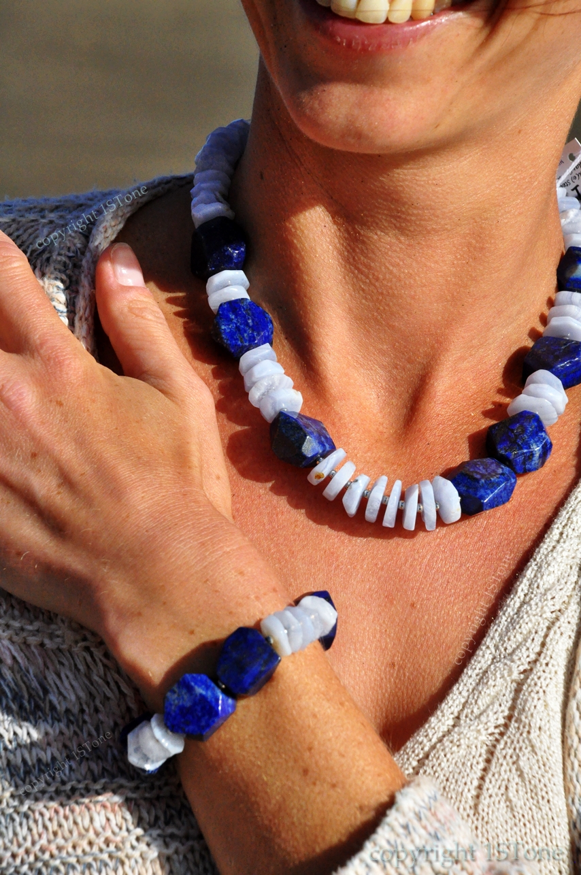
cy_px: 438
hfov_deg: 6.8
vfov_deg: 10.2
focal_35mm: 202
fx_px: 4915
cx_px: 290
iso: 2000
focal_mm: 135
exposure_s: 1/2500
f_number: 13
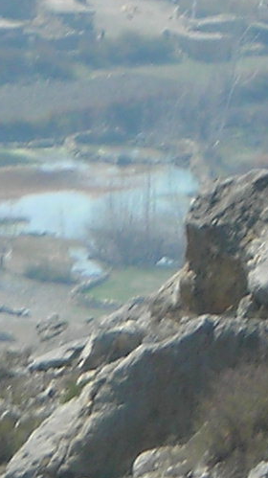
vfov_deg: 3.3
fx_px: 8316
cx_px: -86
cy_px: 100
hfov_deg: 1.8
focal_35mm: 657
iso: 50
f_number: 5.3
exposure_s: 1/170
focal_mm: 19.2
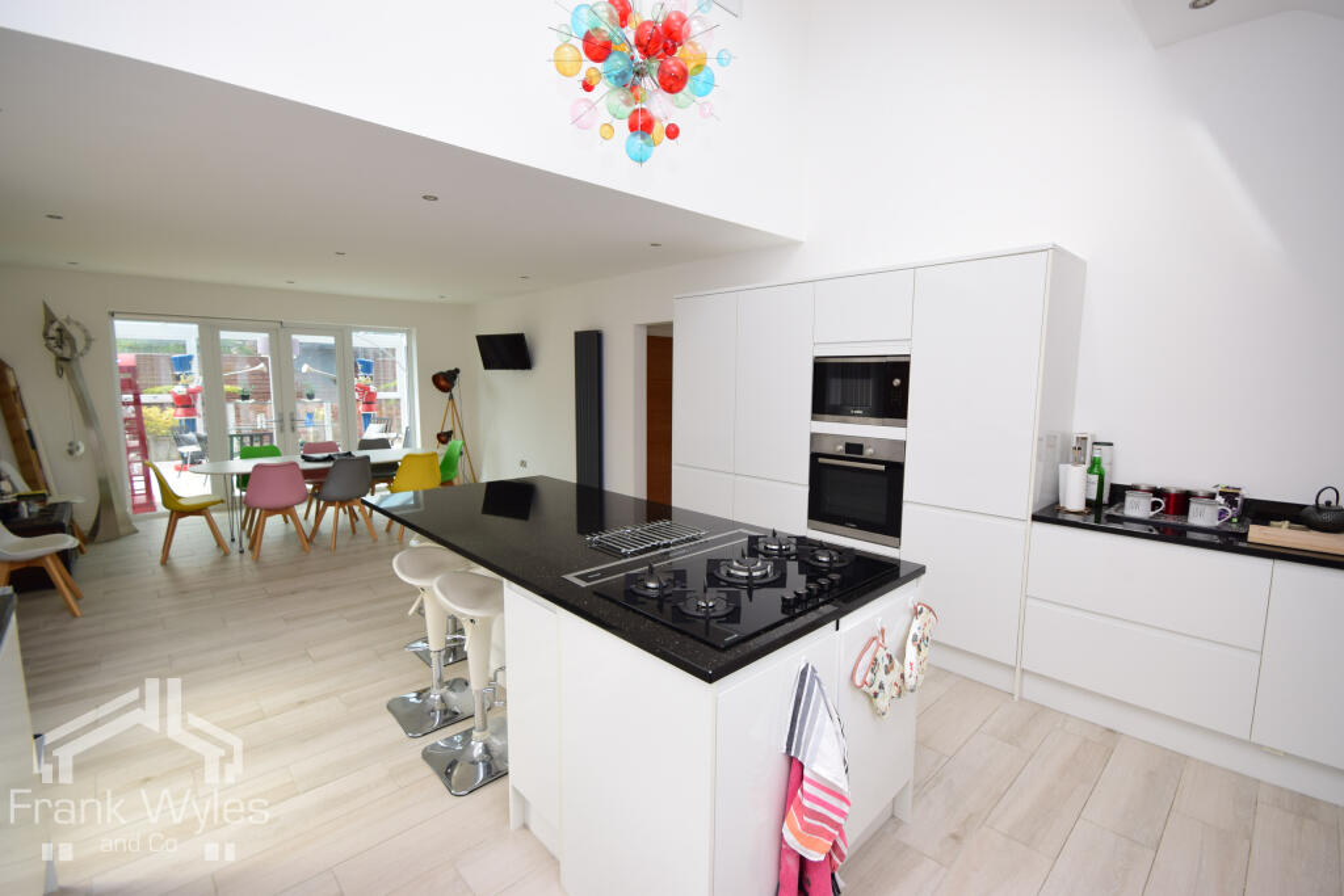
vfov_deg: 77.3
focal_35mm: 15
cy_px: 448
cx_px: 672
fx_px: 560
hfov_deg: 100.4
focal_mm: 10
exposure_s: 1/125
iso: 320
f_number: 9
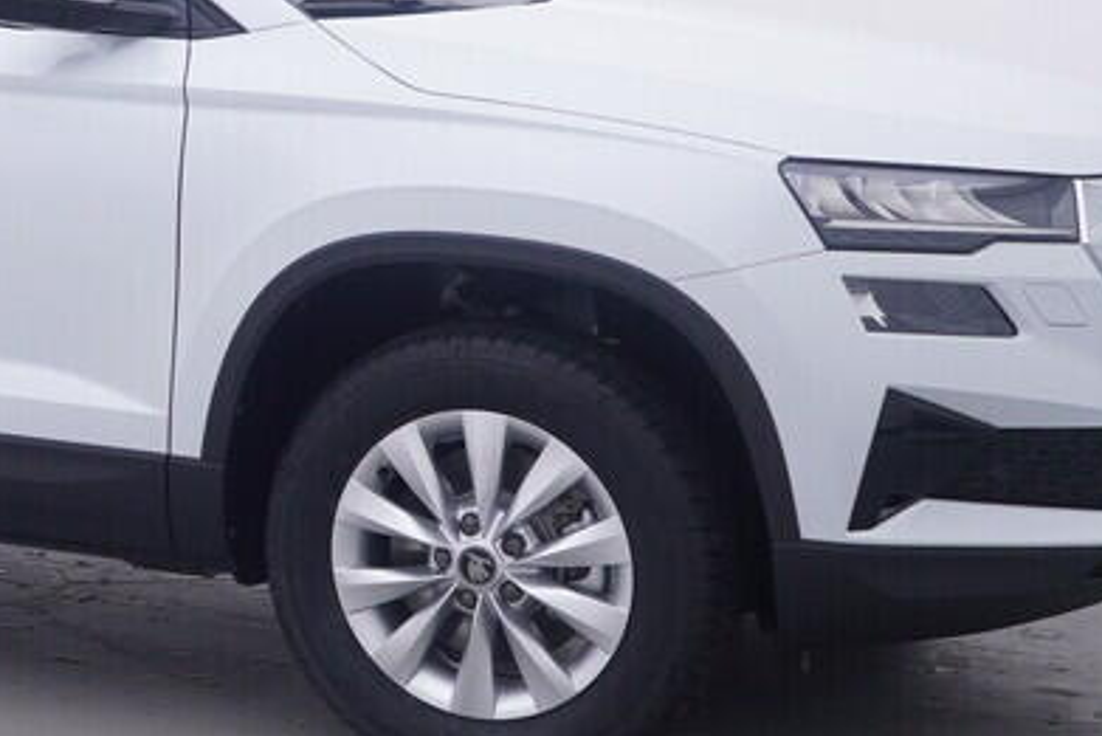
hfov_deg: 23.4
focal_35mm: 83
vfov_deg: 16.5
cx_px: -34
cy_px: 248
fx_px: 2537
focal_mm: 15
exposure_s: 1/80
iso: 200
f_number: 5
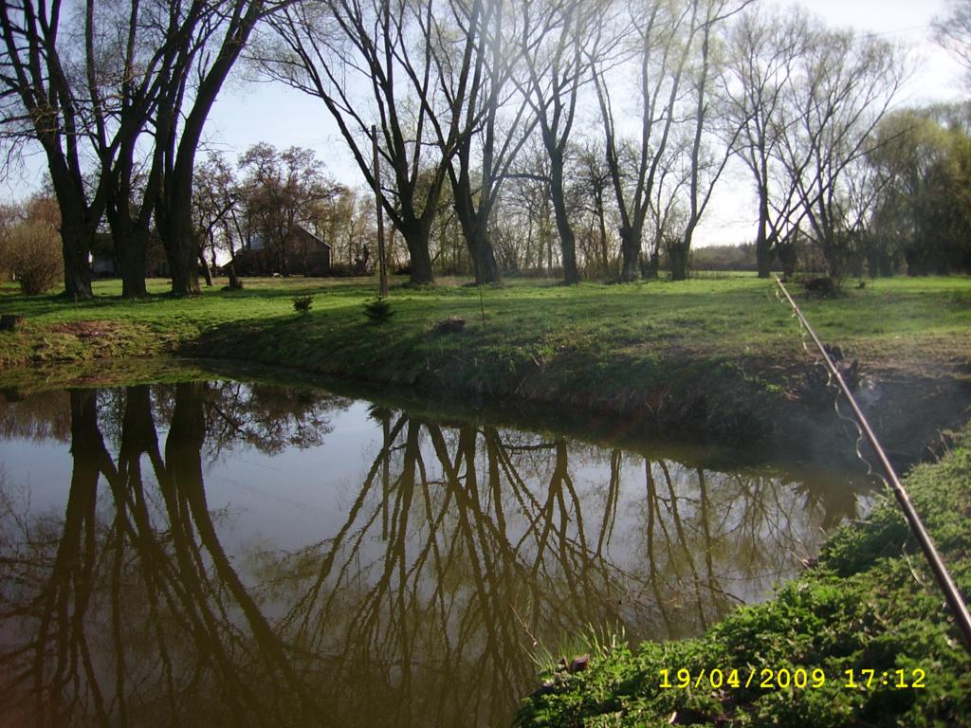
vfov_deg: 40.7
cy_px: 364
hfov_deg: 52.6
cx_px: 486
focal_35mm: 35
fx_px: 982
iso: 50
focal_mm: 5.95
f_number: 2.8
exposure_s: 1/706
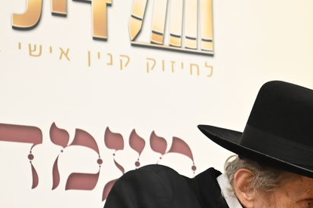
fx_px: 1407
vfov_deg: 8.4
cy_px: 255
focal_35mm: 162
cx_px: 403
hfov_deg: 12.3
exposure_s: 1/125
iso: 1600
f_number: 3.5
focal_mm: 48
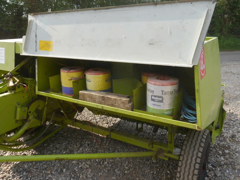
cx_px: 120
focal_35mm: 30
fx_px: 208
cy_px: 90
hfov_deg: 60.0
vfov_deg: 46.8
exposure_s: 1/200
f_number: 5.6
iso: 160
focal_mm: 15
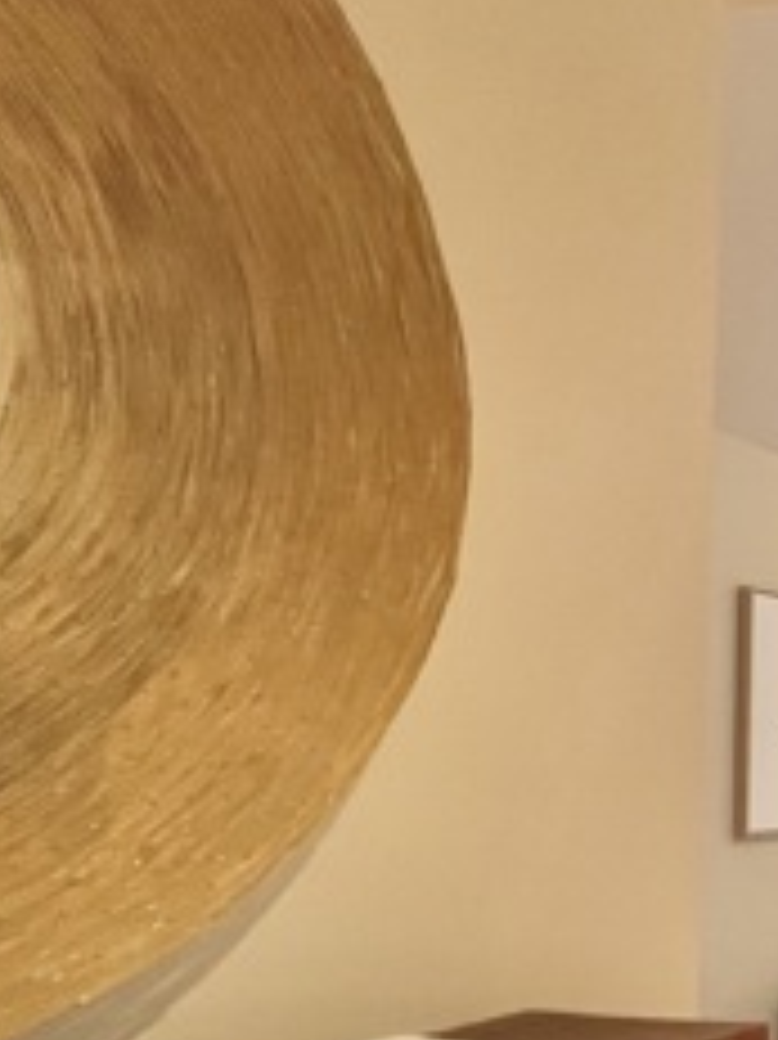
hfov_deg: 22.9
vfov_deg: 49.7
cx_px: 1376
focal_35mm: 36
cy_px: 752
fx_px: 1080
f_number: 1.8
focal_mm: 1.57
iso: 250
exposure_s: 1/100
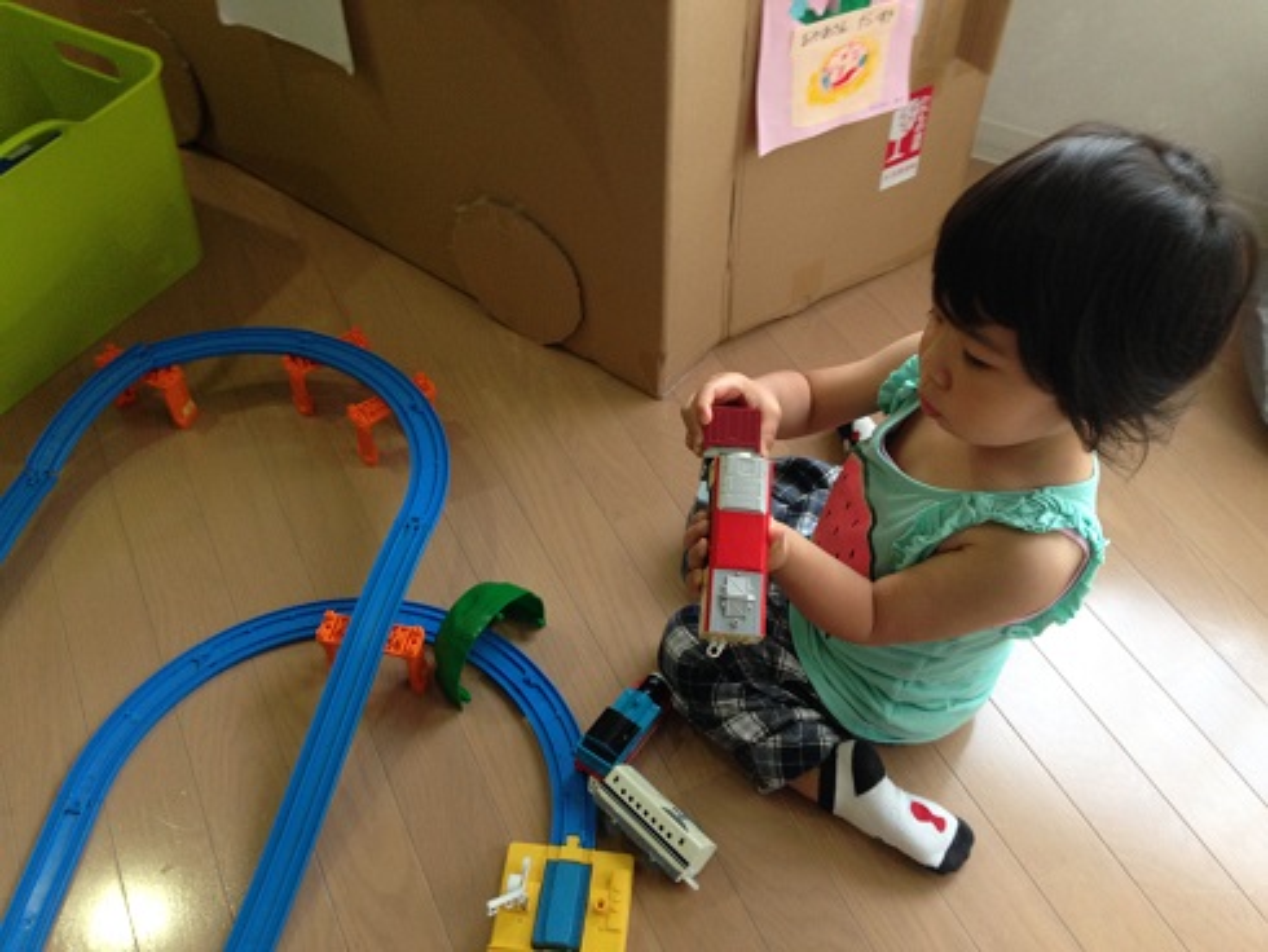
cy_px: 476
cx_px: 634
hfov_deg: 55.3
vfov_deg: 43.0
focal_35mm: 33
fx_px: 1209
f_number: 2.4
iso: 125
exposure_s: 1/20
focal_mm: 4.12
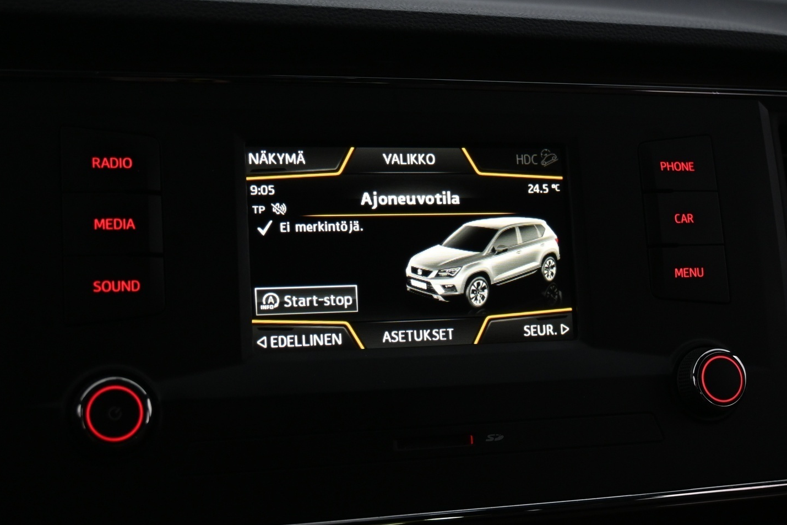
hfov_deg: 38.3
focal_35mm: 52
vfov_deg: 26.1
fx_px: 1134
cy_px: 259
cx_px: 418
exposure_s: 1/50
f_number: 4.8
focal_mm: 30.5
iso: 1250
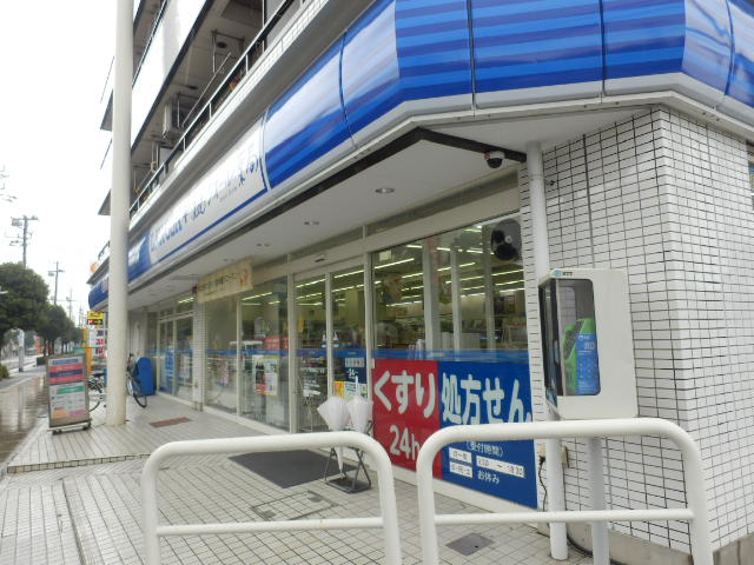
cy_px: 282
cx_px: 377
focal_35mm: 24
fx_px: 523
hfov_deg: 71.6
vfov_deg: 56.8
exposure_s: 1/200
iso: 80
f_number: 3
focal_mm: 4.2
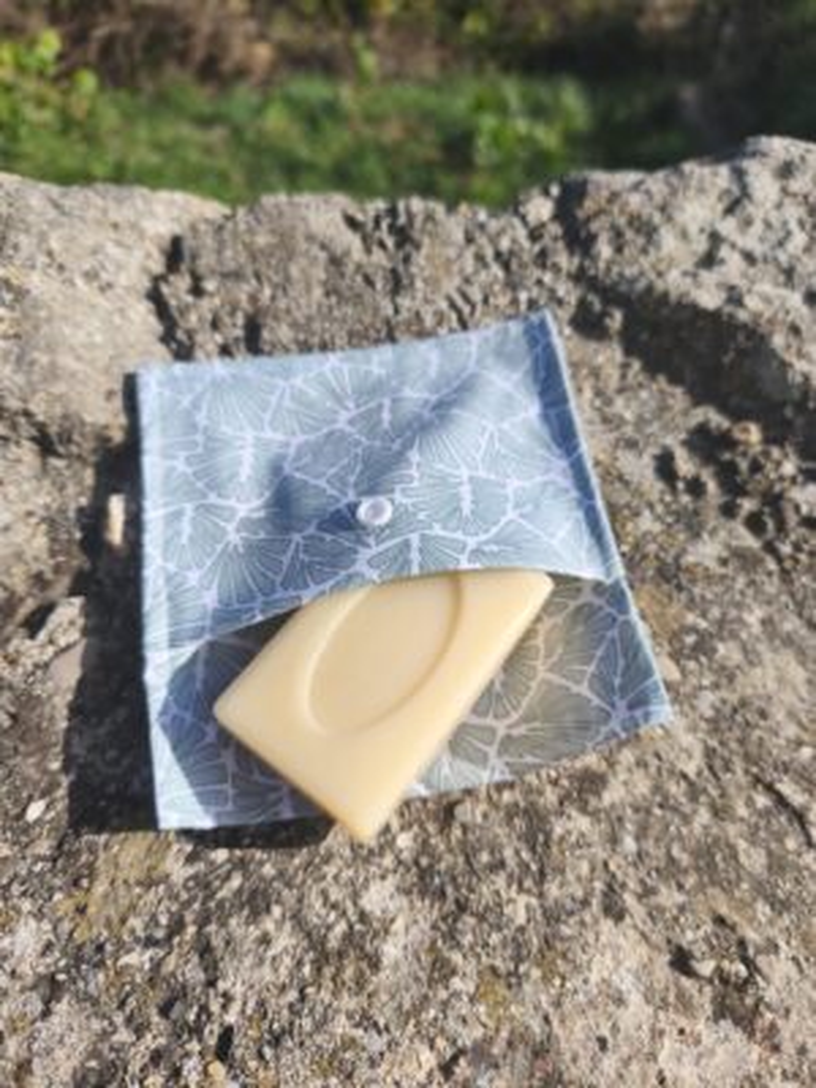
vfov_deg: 73.9
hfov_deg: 58.9
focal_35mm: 23
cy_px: 544
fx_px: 723
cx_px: 408
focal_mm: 6.18
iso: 50
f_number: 1.65
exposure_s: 1/1143
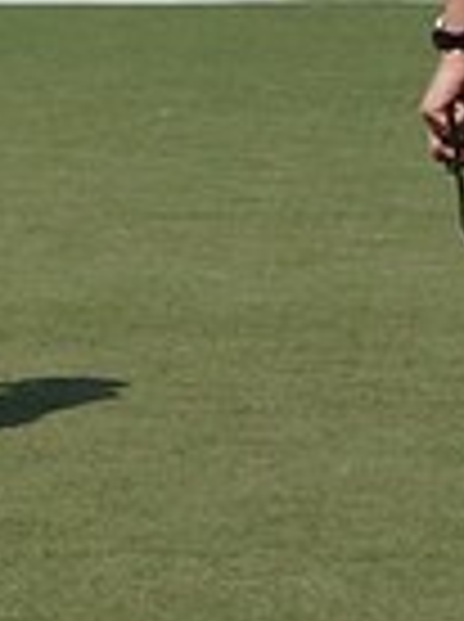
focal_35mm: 300
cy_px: -567
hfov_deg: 4.8
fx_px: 5378
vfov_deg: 6.4
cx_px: -590
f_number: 8
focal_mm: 28
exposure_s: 1/500
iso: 100
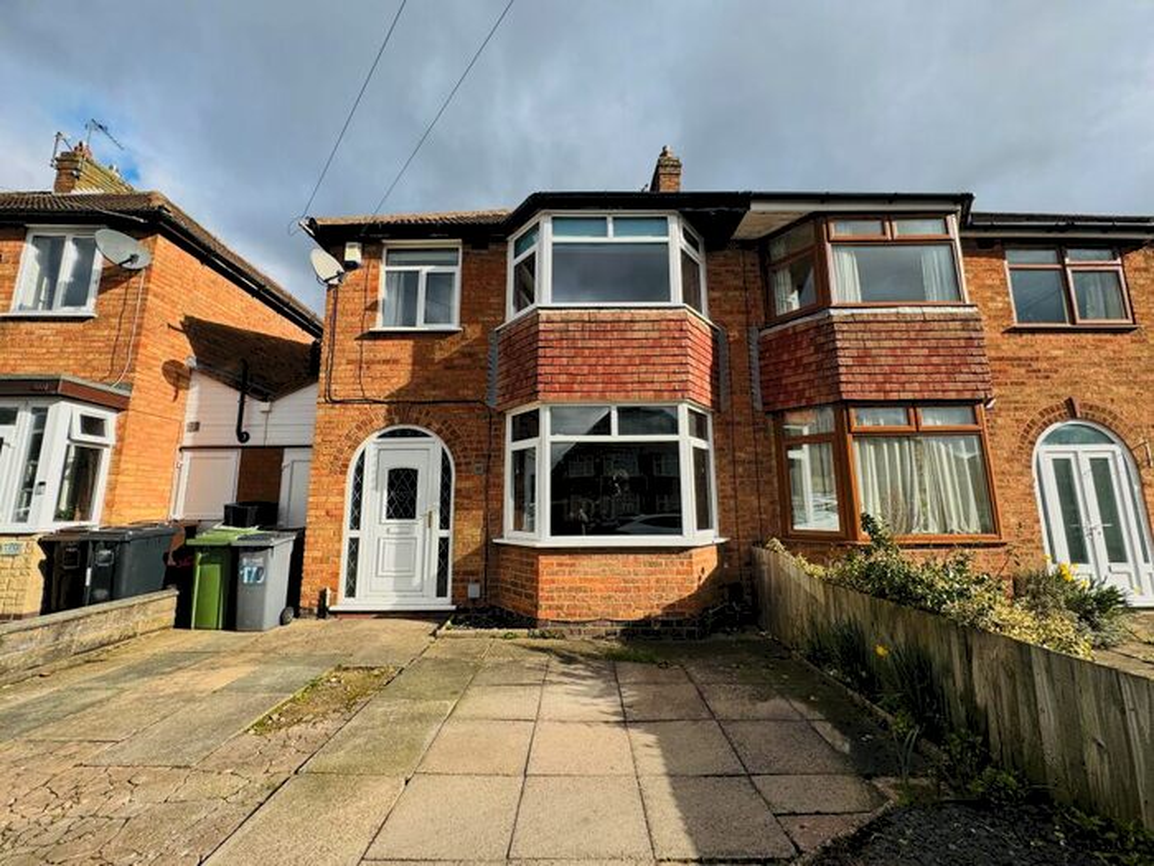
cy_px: 433
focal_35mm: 14
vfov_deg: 85.7
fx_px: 467
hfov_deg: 102.1
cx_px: 577
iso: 50
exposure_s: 1/921
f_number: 2.2
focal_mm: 2.22
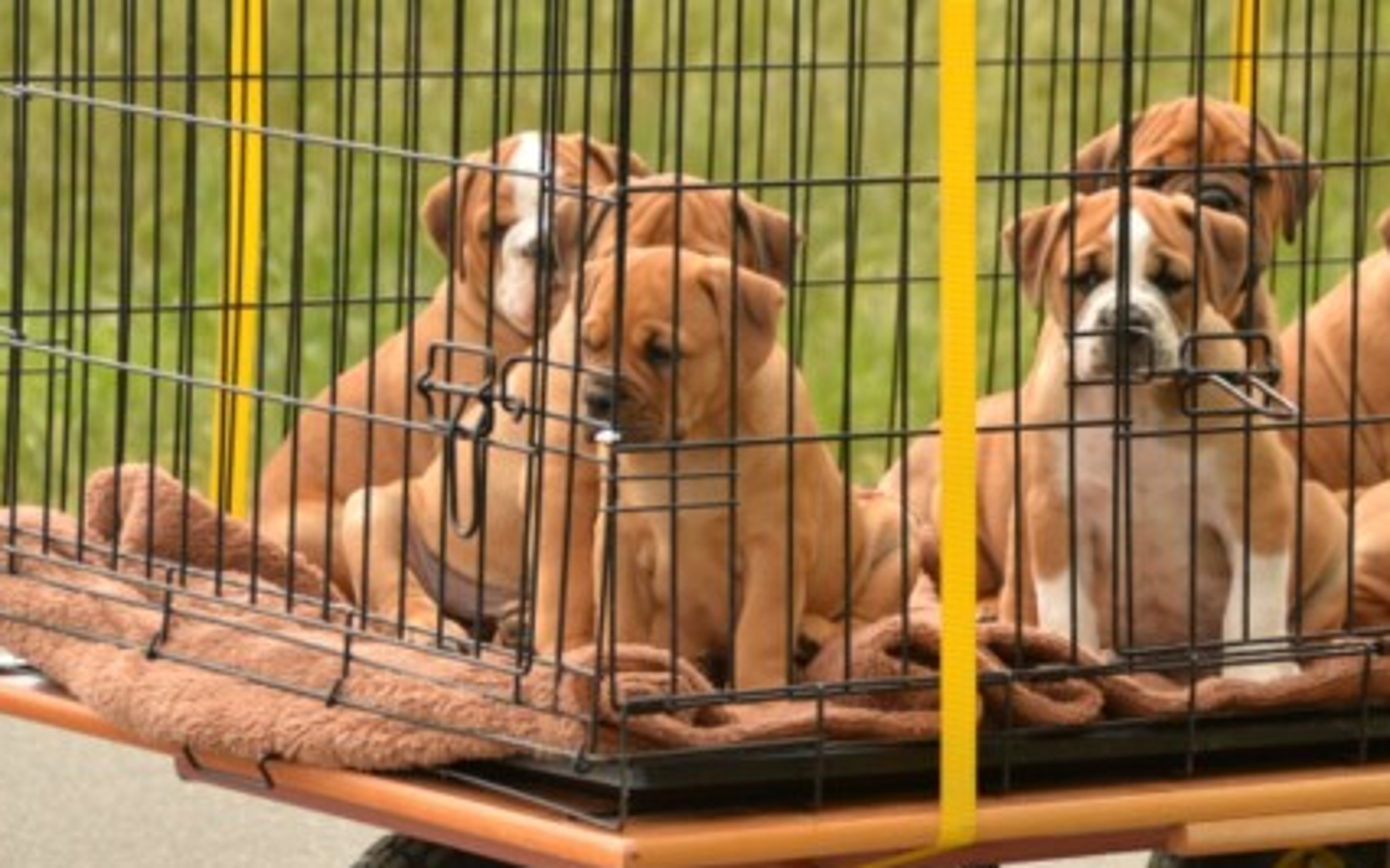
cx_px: 1069
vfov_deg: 5.2
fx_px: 9544
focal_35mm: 252
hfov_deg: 8.3
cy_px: 408
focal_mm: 130
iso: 400
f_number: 5.6
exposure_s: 1/400
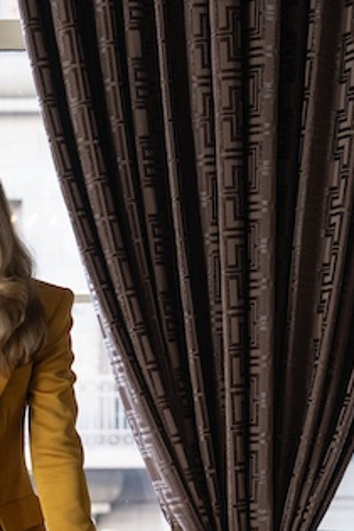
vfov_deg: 10.5
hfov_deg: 7.0
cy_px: 556
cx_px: -61
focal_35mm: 194
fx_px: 2861
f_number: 3.5
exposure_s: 1/250
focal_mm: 51
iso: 1000
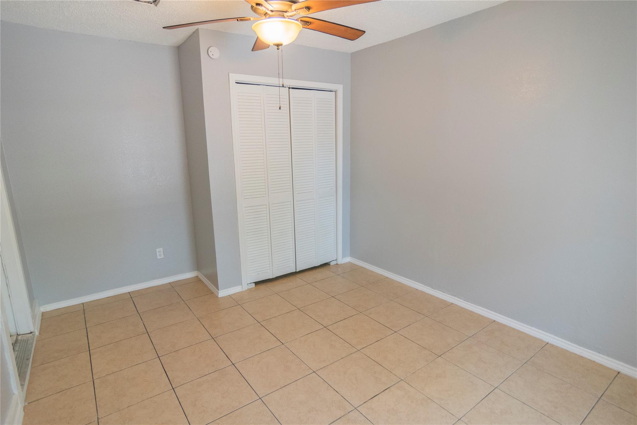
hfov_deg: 90.0
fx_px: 318
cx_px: 318
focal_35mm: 18
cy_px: 212
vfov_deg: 67.4
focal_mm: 12
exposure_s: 1/160
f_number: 4
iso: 800
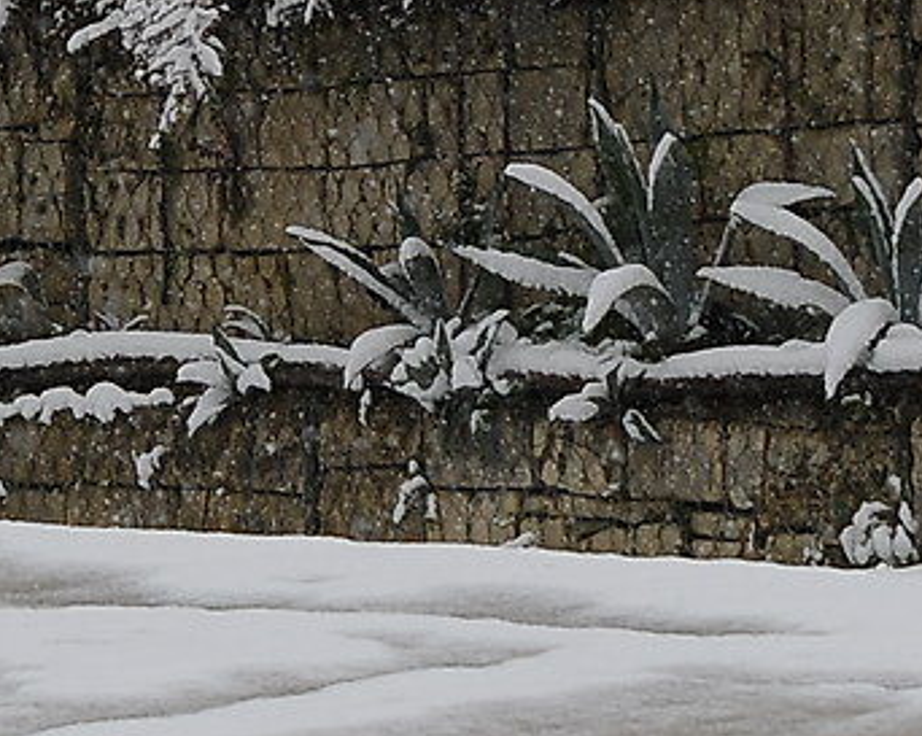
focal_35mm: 382
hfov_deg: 5.1
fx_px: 10415
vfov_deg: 4.0
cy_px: -798
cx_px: 297
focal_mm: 58
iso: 320
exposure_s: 1/1250
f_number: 5.6
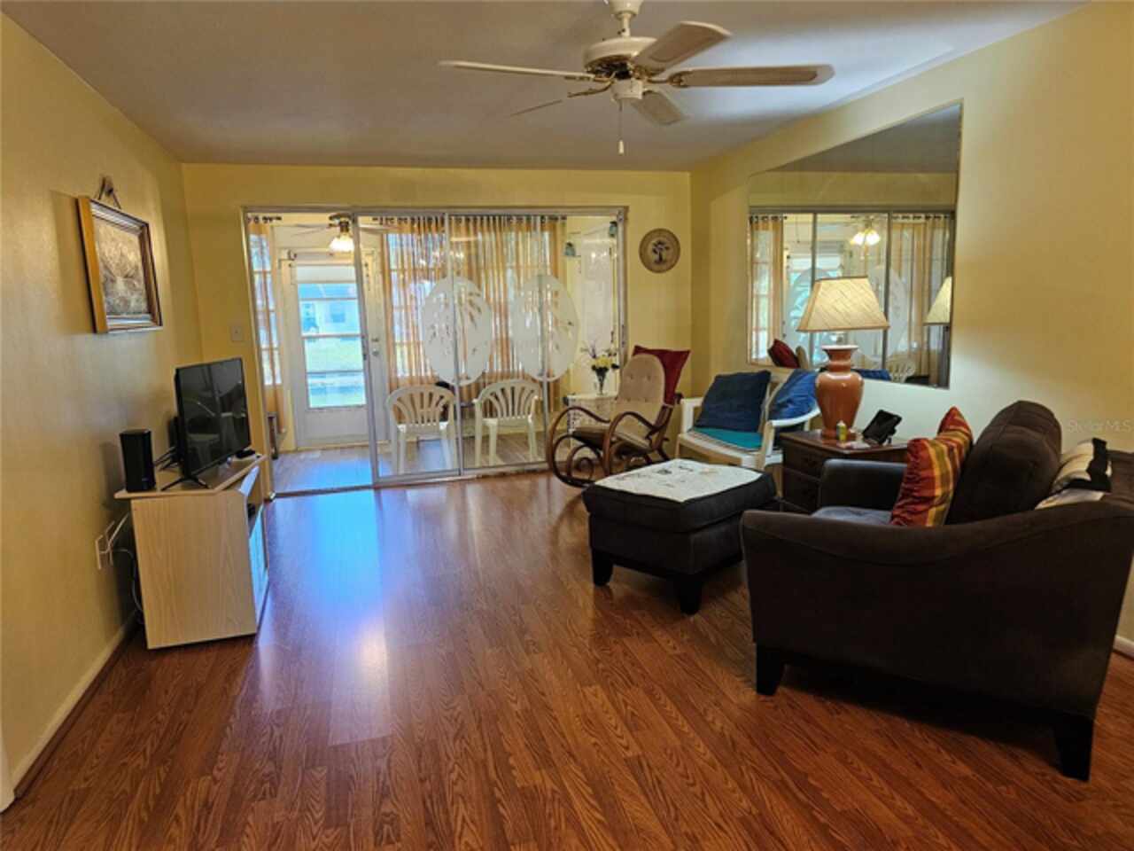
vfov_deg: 58.9
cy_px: 426
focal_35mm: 23
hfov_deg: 73.9
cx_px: 567
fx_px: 753
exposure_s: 1/120
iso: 500
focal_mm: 6.3
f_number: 1.7
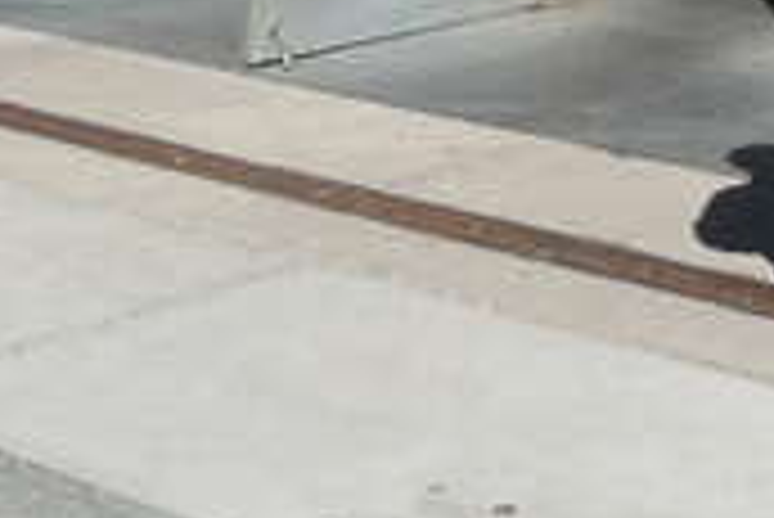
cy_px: -703
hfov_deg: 16.8
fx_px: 2496
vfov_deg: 10.3
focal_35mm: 116
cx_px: 968
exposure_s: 1/1000
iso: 80
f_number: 3.5
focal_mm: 4.3
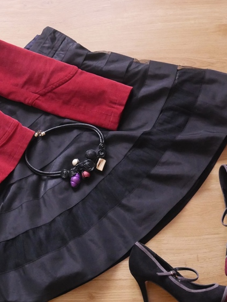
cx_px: 22
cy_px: 176
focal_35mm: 87
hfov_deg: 16.7
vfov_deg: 22.5
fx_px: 760
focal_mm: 24
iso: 3200
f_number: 5.2
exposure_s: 1/25
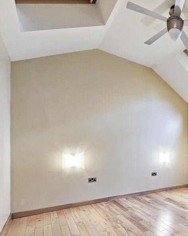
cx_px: 182
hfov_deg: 52.2
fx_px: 153
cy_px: 151
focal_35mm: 22
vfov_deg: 73.5
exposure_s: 1/50
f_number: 2.2
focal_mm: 2.2
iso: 100
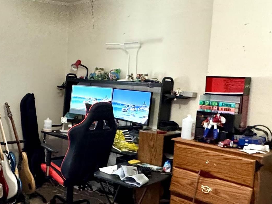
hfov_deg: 41.7
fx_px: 322
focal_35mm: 41
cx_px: 22
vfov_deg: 35.1
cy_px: 108
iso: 800
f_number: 2.2
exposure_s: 1/60
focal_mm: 2.22
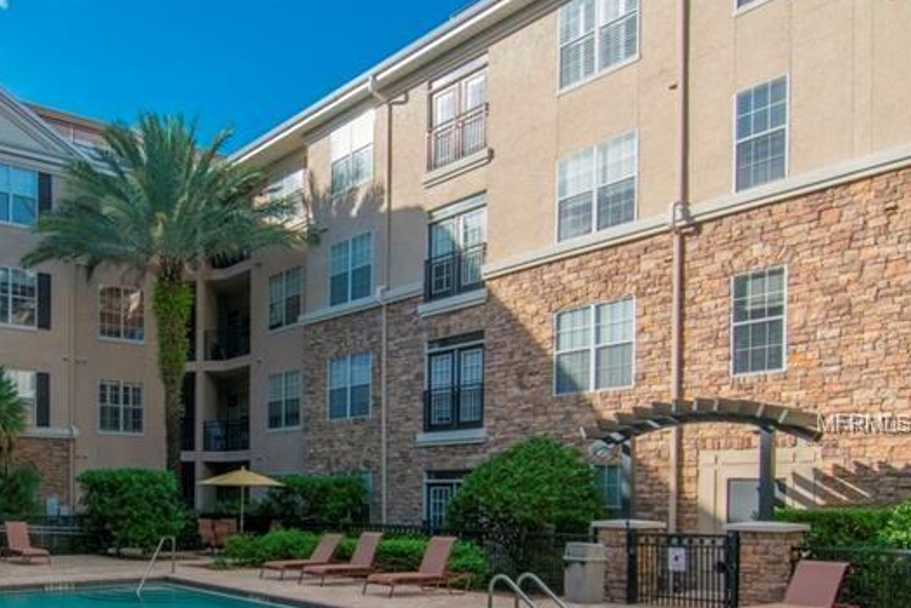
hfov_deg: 55.9
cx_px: 227
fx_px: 810
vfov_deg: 40.4
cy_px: 425
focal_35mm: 32
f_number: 11
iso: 800
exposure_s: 1/640
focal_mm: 14
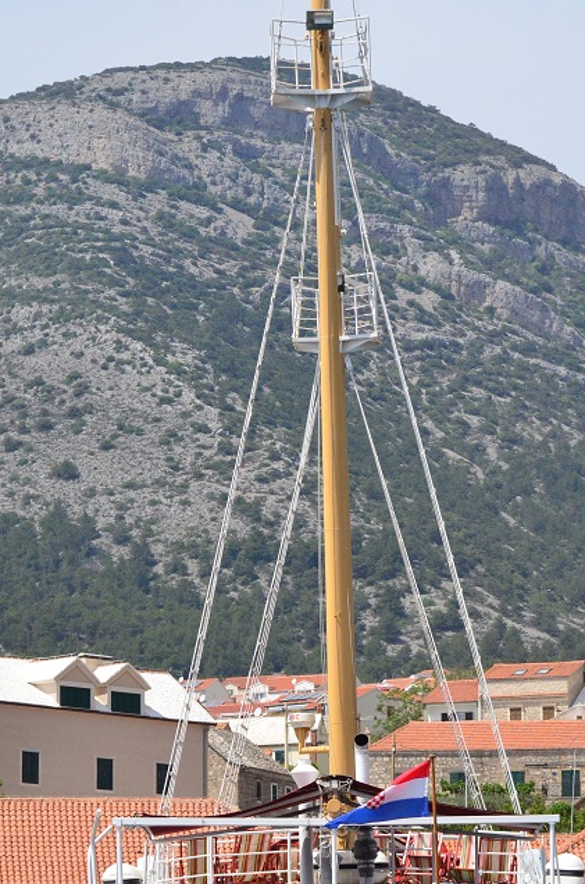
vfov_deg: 12.4
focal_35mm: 165
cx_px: 313
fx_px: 4041
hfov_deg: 8.3
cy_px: 672
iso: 1400
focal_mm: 70
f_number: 6.3
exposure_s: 1/8000
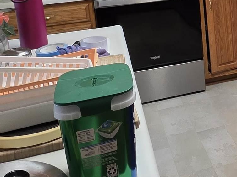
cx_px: 257
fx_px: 363
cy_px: -7
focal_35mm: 53
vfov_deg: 25.9
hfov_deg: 32.2
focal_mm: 2.2
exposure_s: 1/120
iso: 160
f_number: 1.9
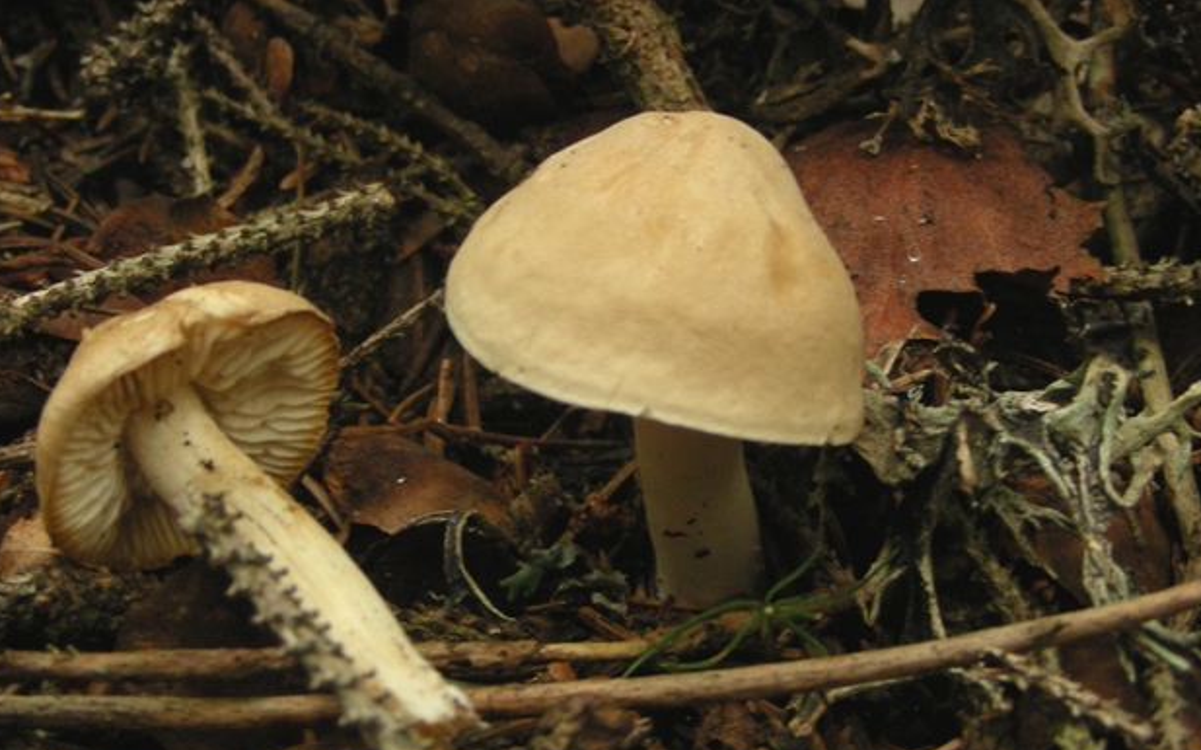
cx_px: 578
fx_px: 2159
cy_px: 331
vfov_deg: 19.7
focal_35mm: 66
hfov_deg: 31.1
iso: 120
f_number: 3.5
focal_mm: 8
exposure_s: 1/30
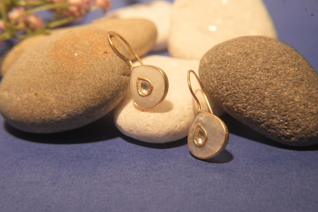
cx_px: 159
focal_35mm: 50
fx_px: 442
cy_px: 106
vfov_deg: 27.0
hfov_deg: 39.6
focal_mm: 50
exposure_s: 1/100
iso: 1000
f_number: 10
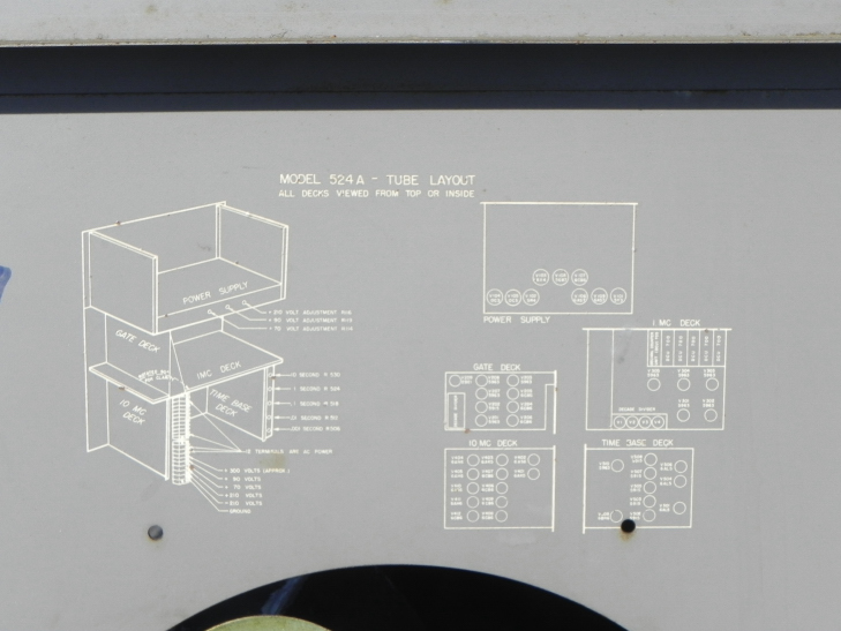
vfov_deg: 17.4
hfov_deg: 23.0
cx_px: 420
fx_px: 2065
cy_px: 316
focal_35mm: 85
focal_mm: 15.1
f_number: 8
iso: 160
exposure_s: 1/407
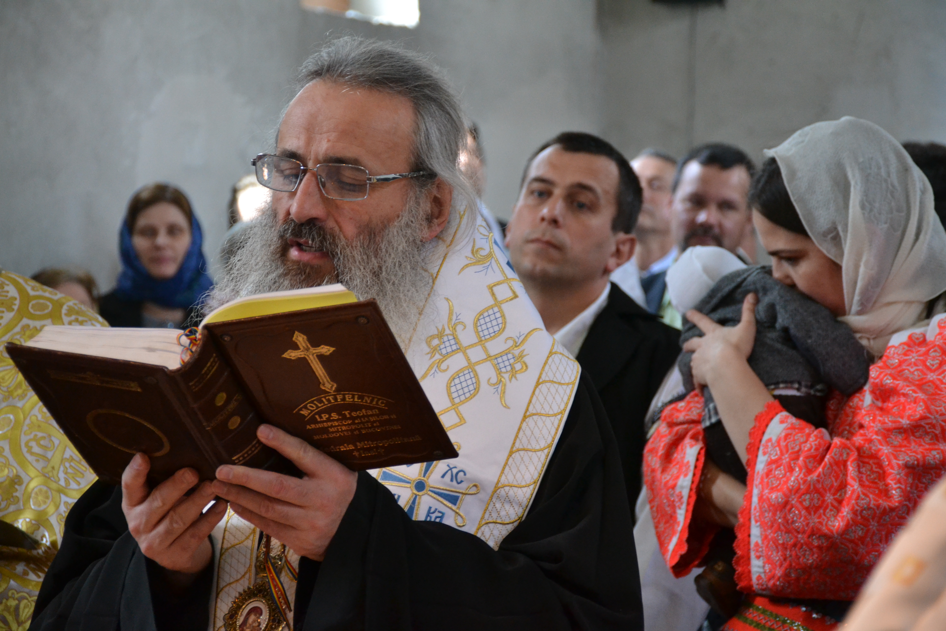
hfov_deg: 18.2
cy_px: 316
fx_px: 2956
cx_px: 473
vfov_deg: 12.2
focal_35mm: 112
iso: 1600
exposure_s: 1/80
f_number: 5
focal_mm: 75
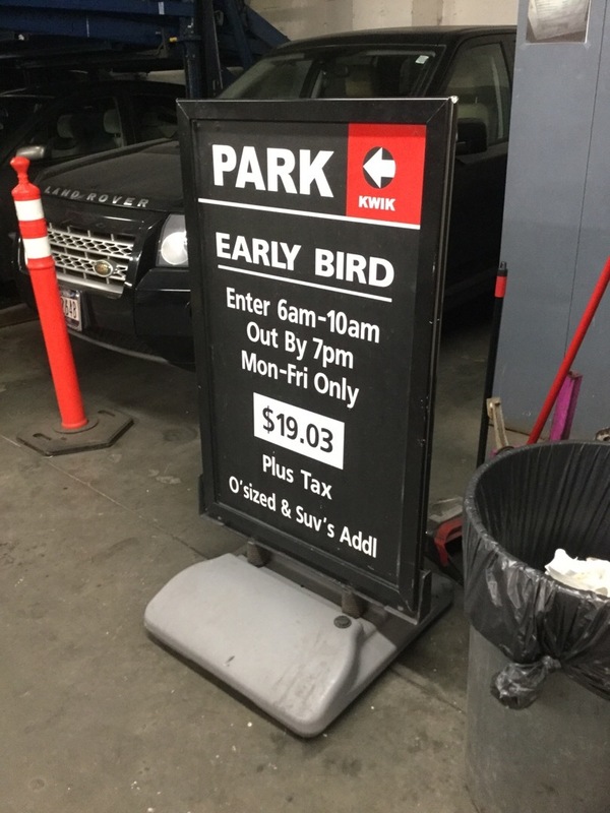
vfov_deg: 58.4
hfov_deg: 45.4
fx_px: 728
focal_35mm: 31
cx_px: 305
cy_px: 406
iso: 200
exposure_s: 1/17
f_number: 2.4
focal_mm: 3.3
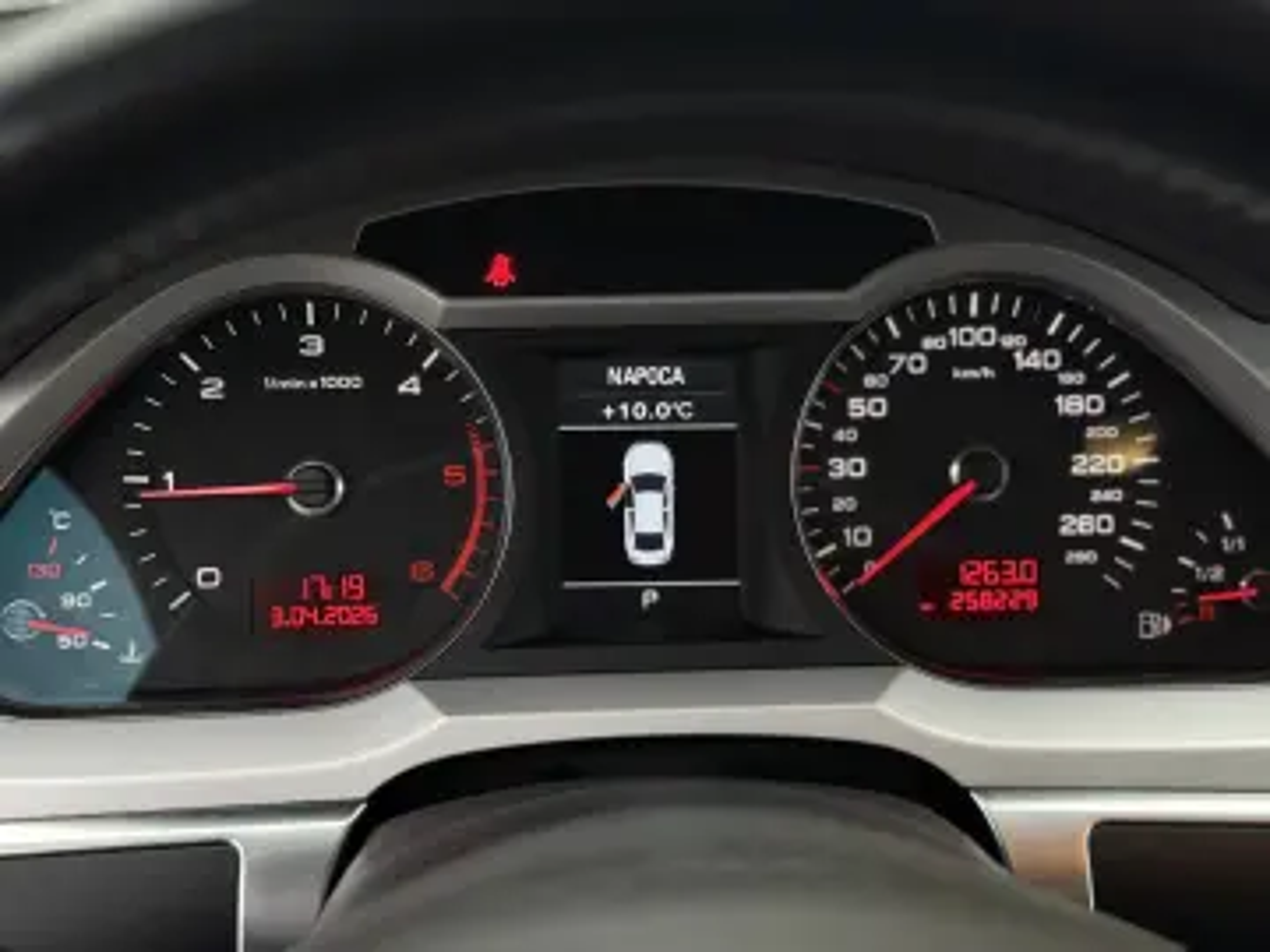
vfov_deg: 30.3
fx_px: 1761
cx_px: 635
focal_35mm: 48
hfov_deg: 39.7
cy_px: 476
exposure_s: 1/114
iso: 250
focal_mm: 6.76
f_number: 1.78
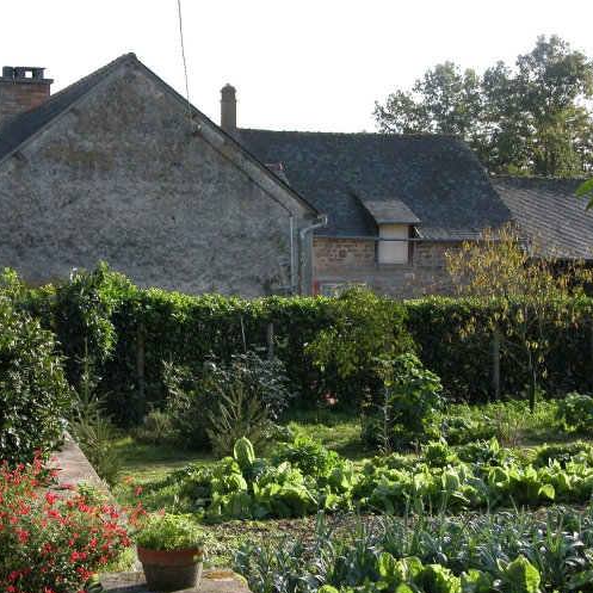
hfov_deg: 21.6
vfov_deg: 21.7
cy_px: 304
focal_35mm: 80
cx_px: 228
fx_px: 1551
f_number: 4.6
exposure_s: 1/213
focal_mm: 16.8
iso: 100
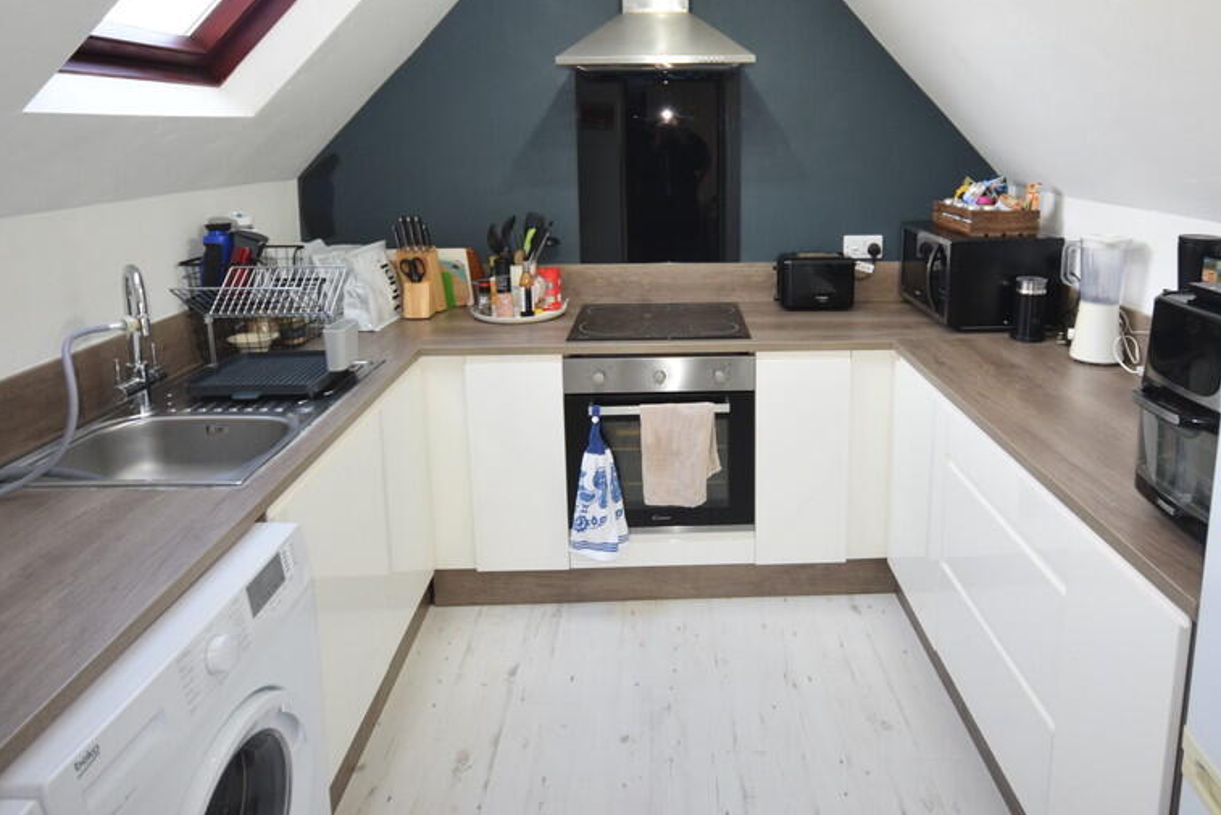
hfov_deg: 74.9
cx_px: 694
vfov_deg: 53.5
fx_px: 792
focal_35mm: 23
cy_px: 282
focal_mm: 11.5
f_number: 5.6
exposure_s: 1/125
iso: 800
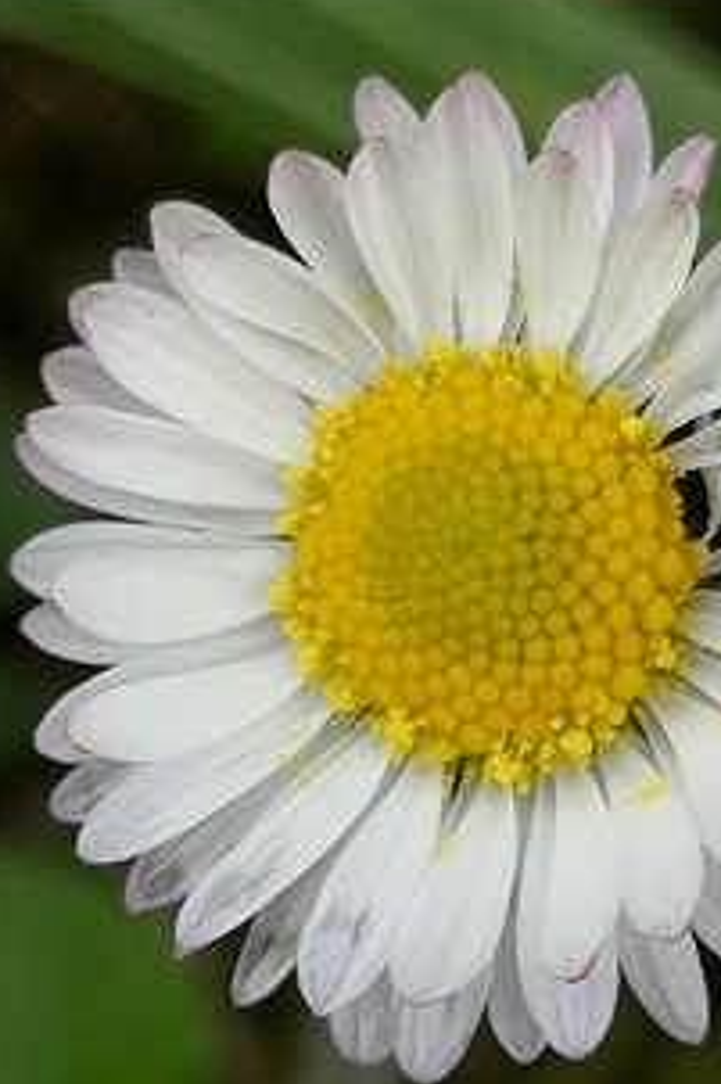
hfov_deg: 7.8
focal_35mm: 175
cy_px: 547
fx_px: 5263
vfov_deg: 11.8
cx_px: 517
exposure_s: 1/1179
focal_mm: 3.95
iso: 50
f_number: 1.8
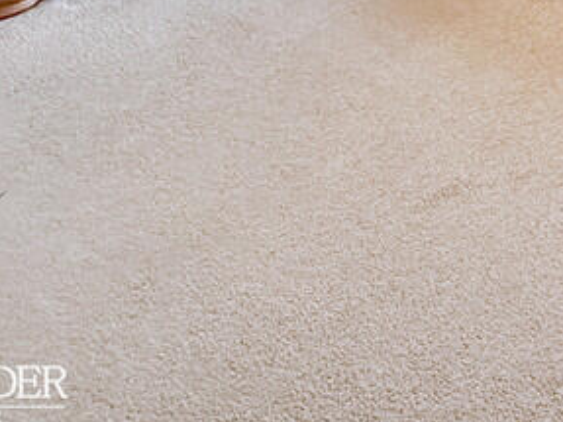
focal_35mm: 50
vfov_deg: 21.0
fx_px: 813
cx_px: 689
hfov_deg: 31.5
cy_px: -314
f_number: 2.2
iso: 125
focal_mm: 2.22
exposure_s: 1/100
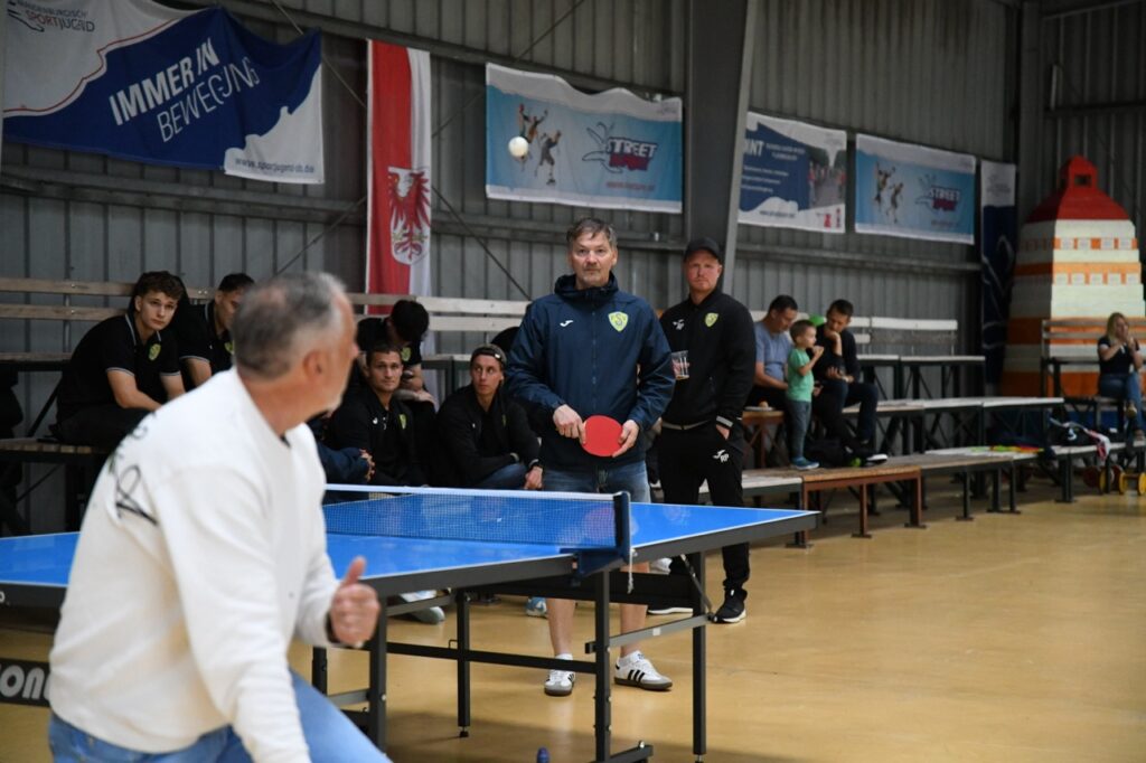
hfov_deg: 28.9
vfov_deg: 19.4
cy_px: 382
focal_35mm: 70
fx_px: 2227
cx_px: 573
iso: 8000
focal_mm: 70
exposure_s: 1/1600
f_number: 2.8
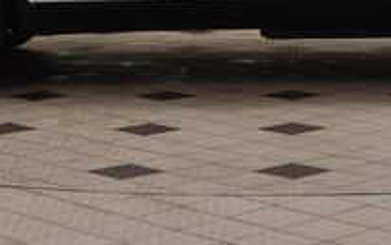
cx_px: 274
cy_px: -115
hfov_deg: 13.9
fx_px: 1595
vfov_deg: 8.6
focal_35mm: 150
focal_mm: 31
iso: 400
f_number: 7.1
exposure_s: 1/30
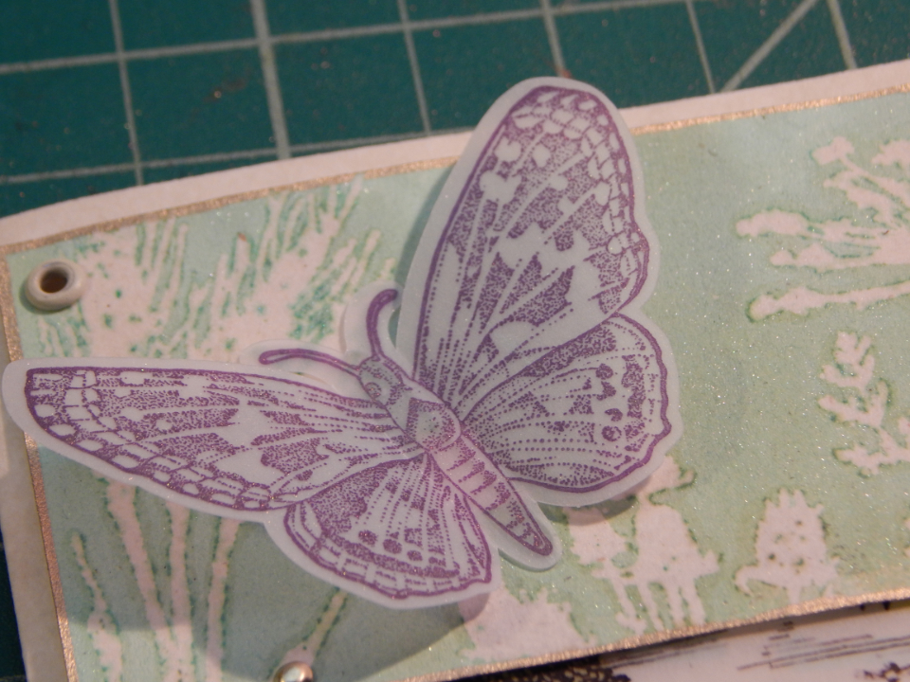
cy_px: 341
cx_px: 455
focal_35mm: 160
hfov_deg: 12.3
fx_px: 4206
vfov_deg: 9.3
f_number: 5.1
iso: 220
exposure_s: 1/30
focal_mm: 28.7
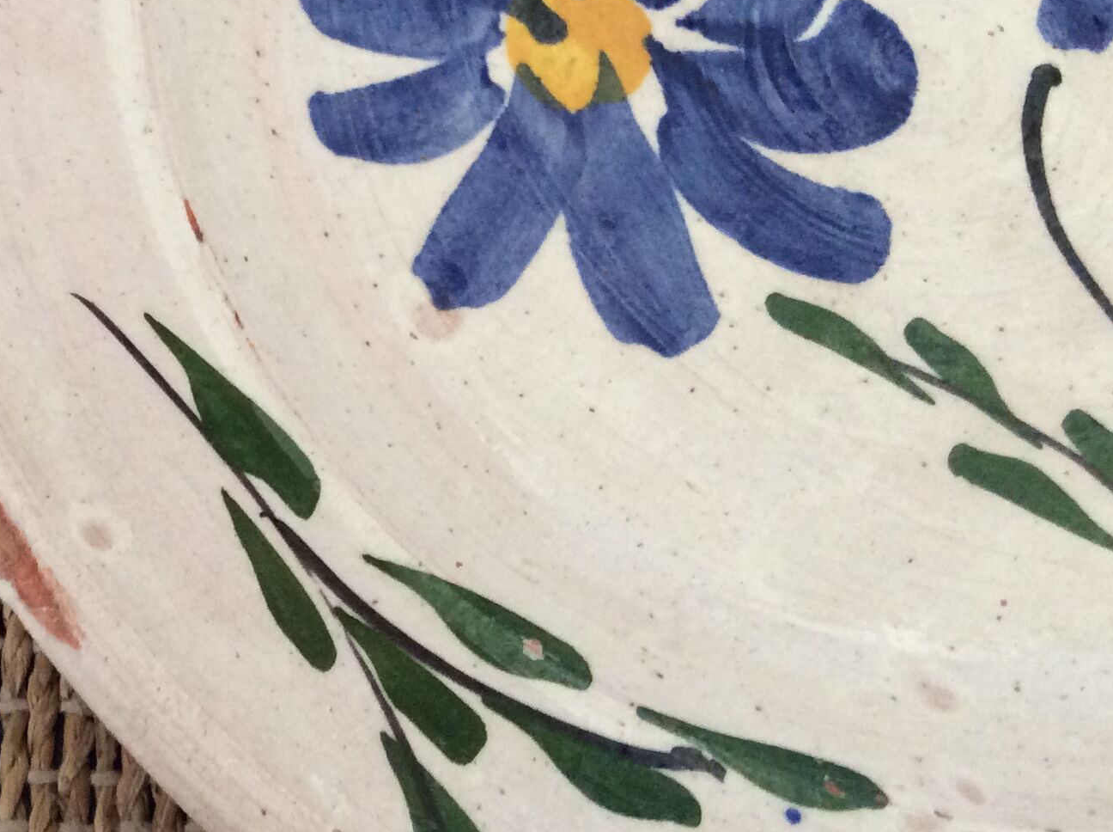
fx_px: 2055
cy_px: 372
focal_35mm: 64
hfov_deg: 29.5
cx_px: 200
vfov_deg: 22.9
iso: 160
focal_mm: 3.3
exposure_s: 1/25
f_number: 2.4
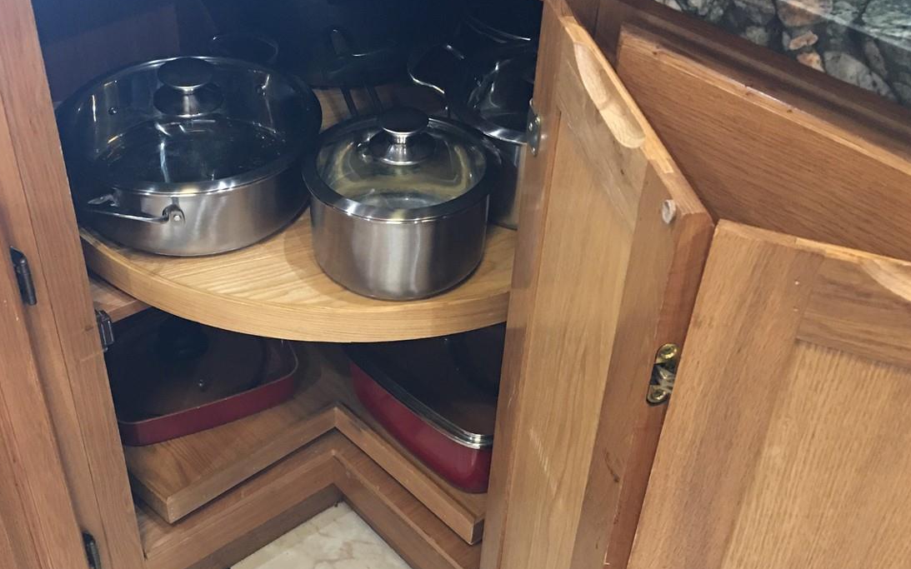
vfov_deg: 28.3
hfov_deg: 43.8
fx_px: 1117
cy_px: 401
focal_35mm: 45
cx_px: 307
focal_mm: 4.15
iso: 100
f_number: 2.2
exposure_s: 1/8
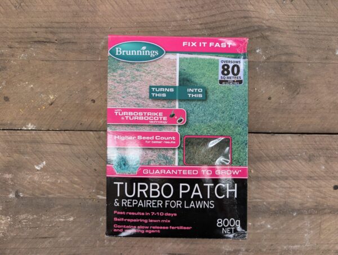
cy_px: 128
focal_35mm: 24
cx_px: 169
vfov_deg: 57.0
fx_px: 235
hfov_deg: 71.5
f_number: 1.68
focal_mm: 6.9
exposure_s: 1/86.9
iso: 57
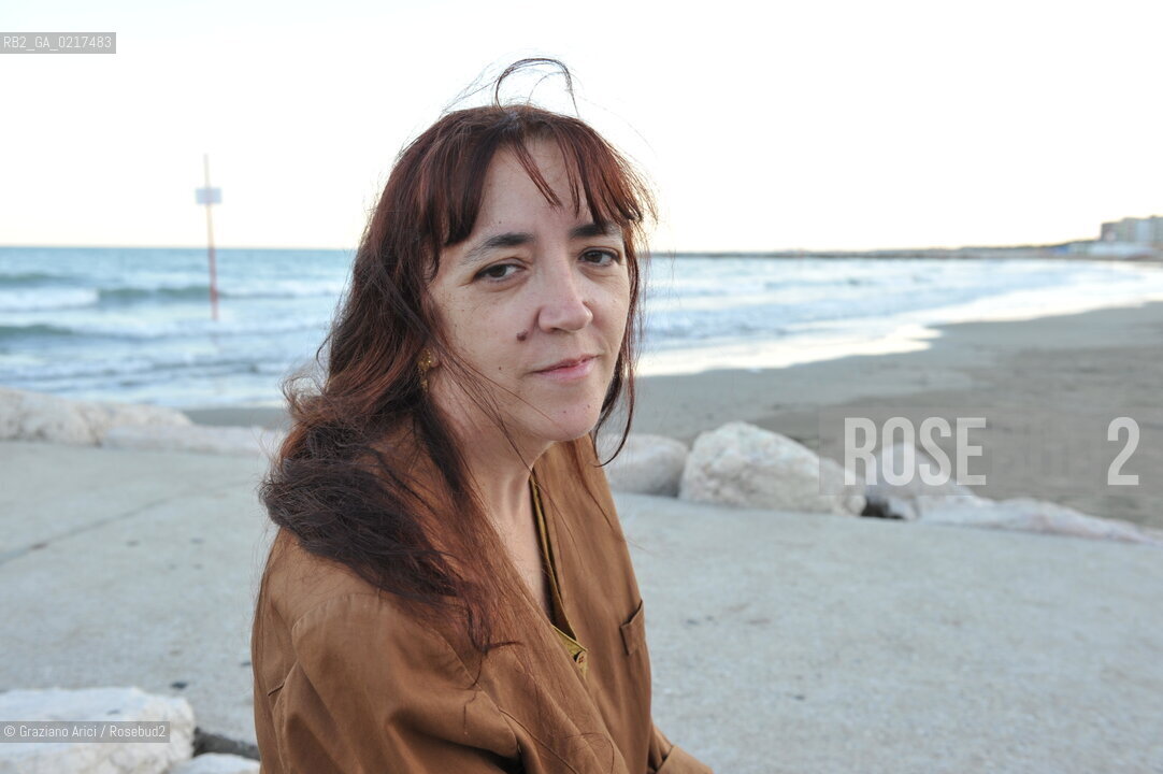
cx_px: 582
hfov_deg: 55.8
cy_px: 387
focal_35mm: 34
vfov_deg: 38.8
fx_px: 1098
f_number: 6.3
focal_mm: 34
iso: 400
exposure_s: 1/160
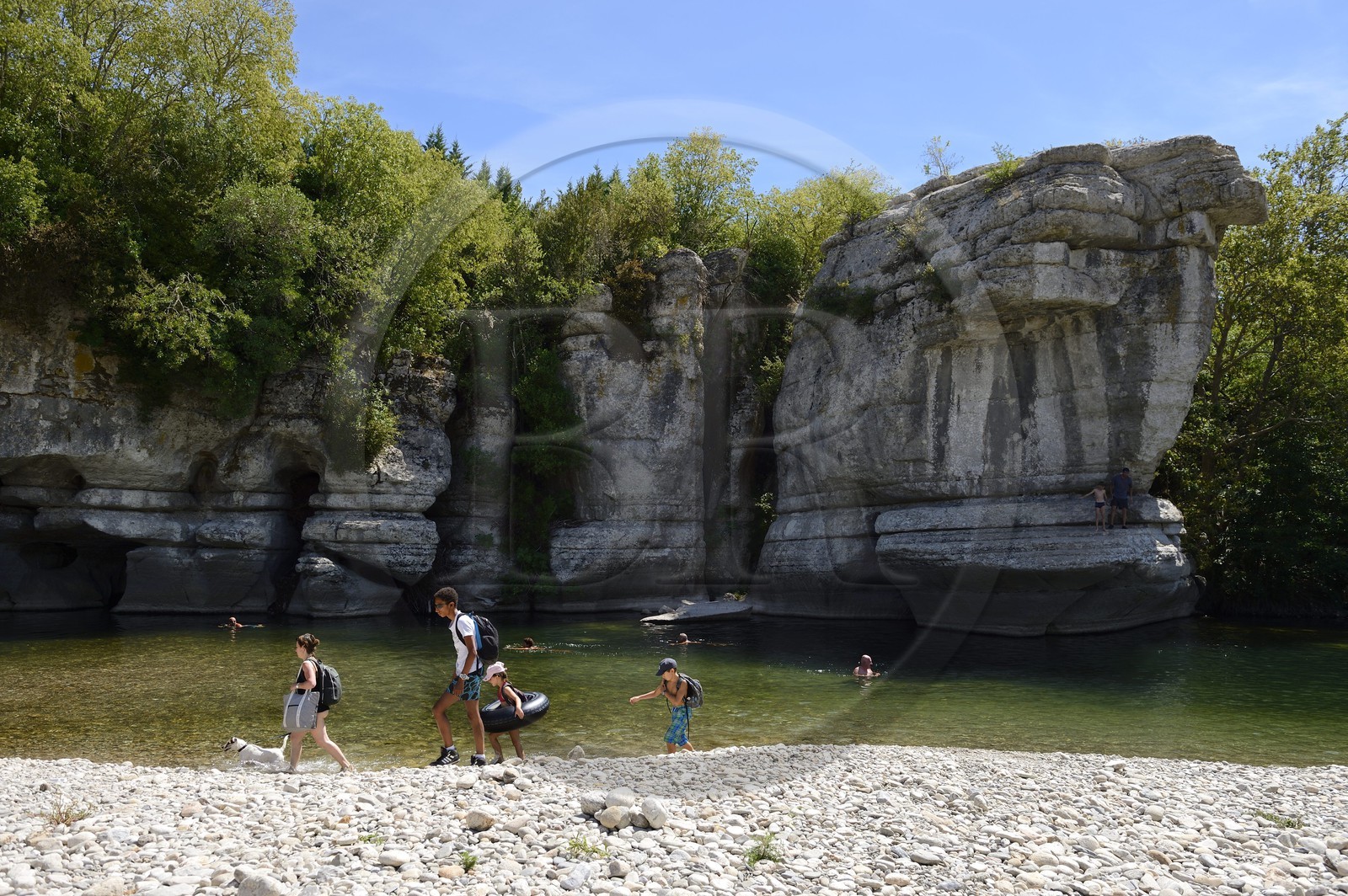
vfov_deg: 42.3
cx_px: 674
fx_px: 1160
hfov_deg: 60.3
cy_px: 448
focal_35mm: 31
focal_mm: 31
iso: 200
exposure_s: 1/400
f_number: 5.6
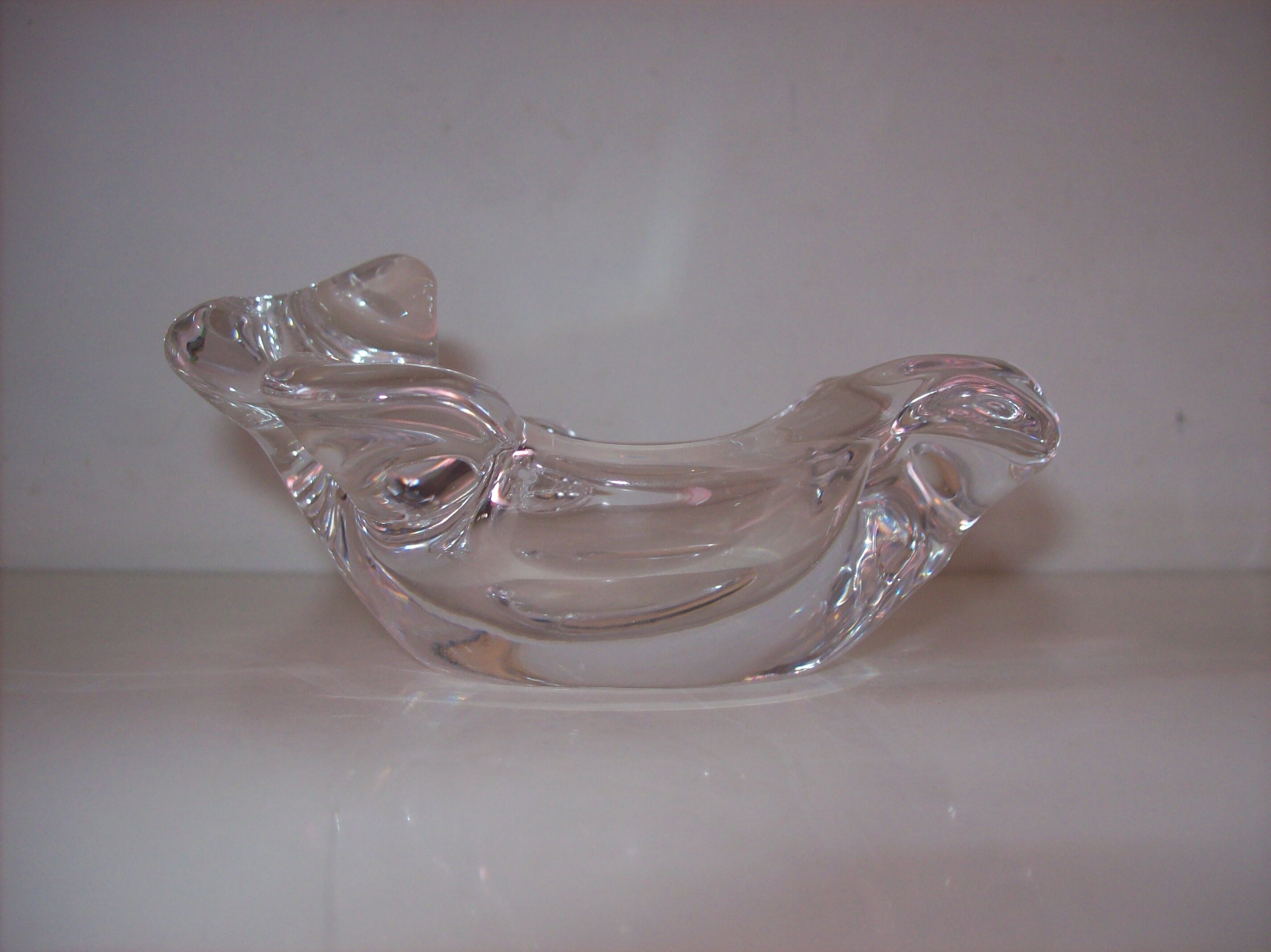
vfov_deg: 39.6
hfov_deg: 51.4
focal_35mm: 36
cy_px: 476
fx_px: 1321
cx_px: 636
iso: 80
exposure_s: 1/64
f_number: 2.7
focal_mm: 6
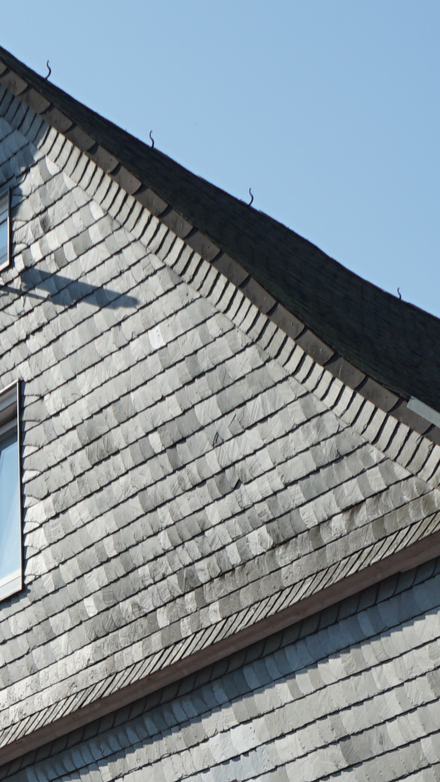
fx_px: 3029
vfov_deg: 13.9
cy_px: 1120
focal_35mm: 146
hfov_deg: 8.3
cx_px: 161
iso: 100
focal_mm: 32
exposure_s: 1/250
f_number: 9
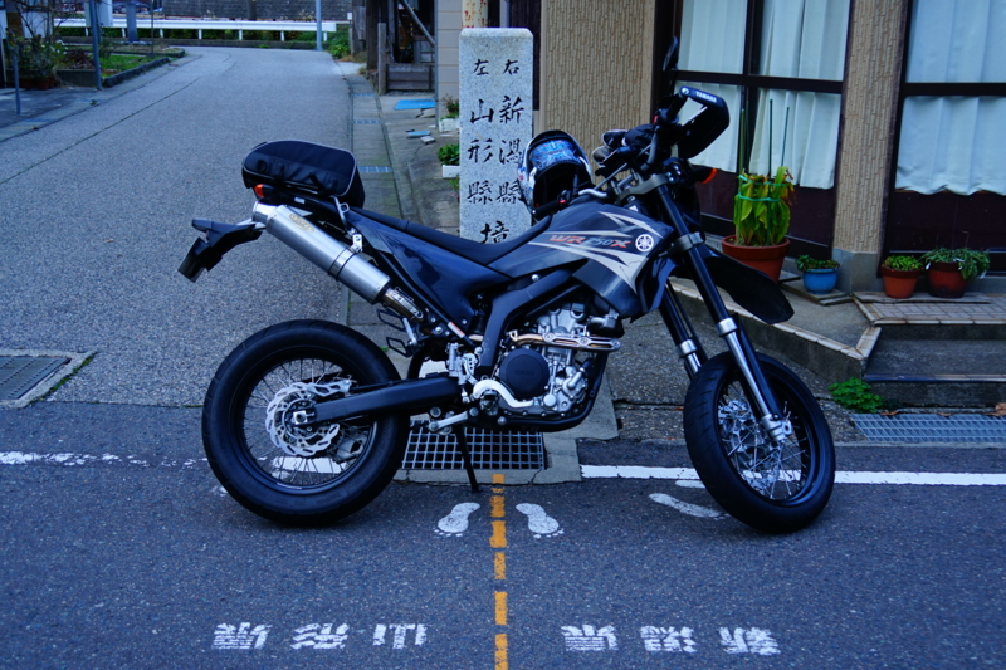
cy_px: 335
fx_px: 1117
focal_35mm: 40
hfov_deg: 48.5
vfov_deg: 33.4
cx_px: 503
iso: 250
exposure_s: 1/60
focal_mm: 27
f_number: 4
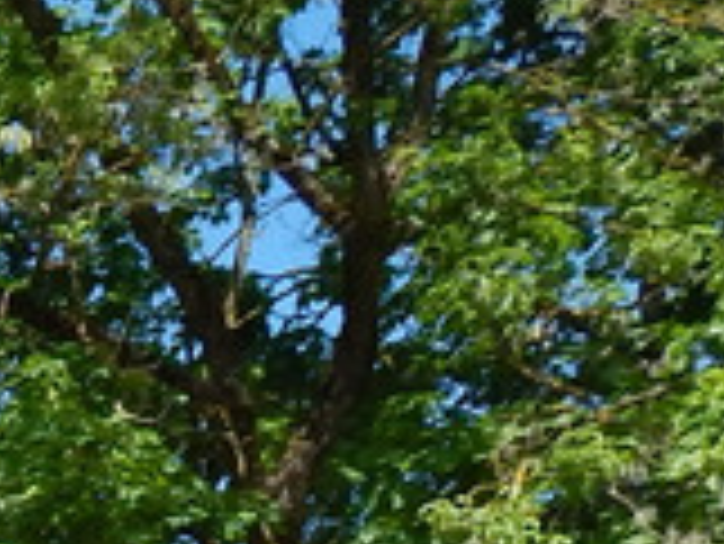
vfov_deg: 8.9
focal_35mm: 152
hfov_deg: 11.2
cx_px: -933
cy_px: 1290
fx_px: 3181
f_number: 6
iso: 125
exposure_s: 1/400
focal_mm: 4
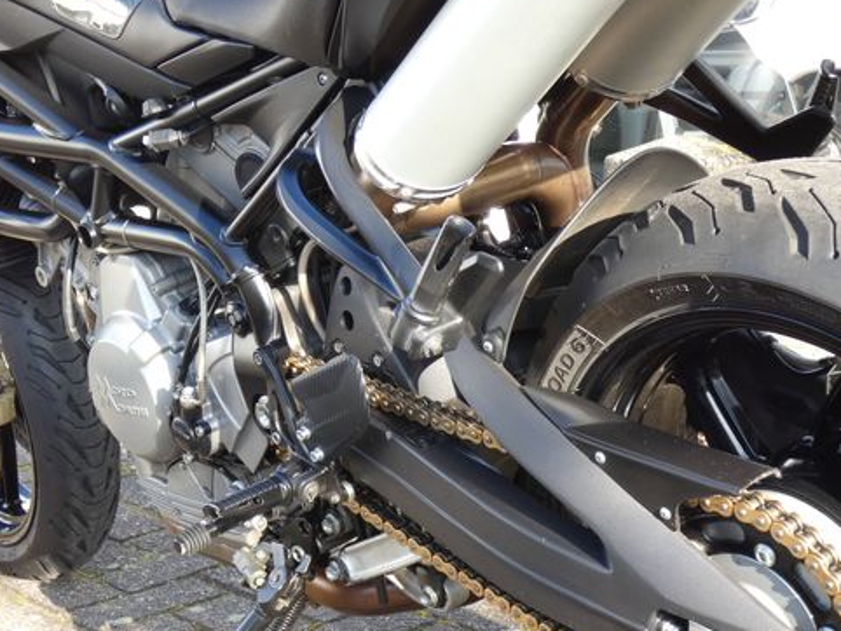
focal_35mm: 73
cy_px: 310
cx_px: 365
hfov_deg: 26.6
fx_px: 1774
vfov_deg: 20.2
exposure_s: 1/80
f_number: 4
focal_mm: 9.9
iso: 125
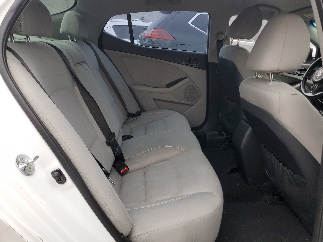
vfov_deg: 53.1
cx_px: 162
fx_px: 243
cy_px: 121
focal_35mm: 26
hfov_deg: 67.3
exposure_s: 1/204
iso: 50
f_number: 1.5
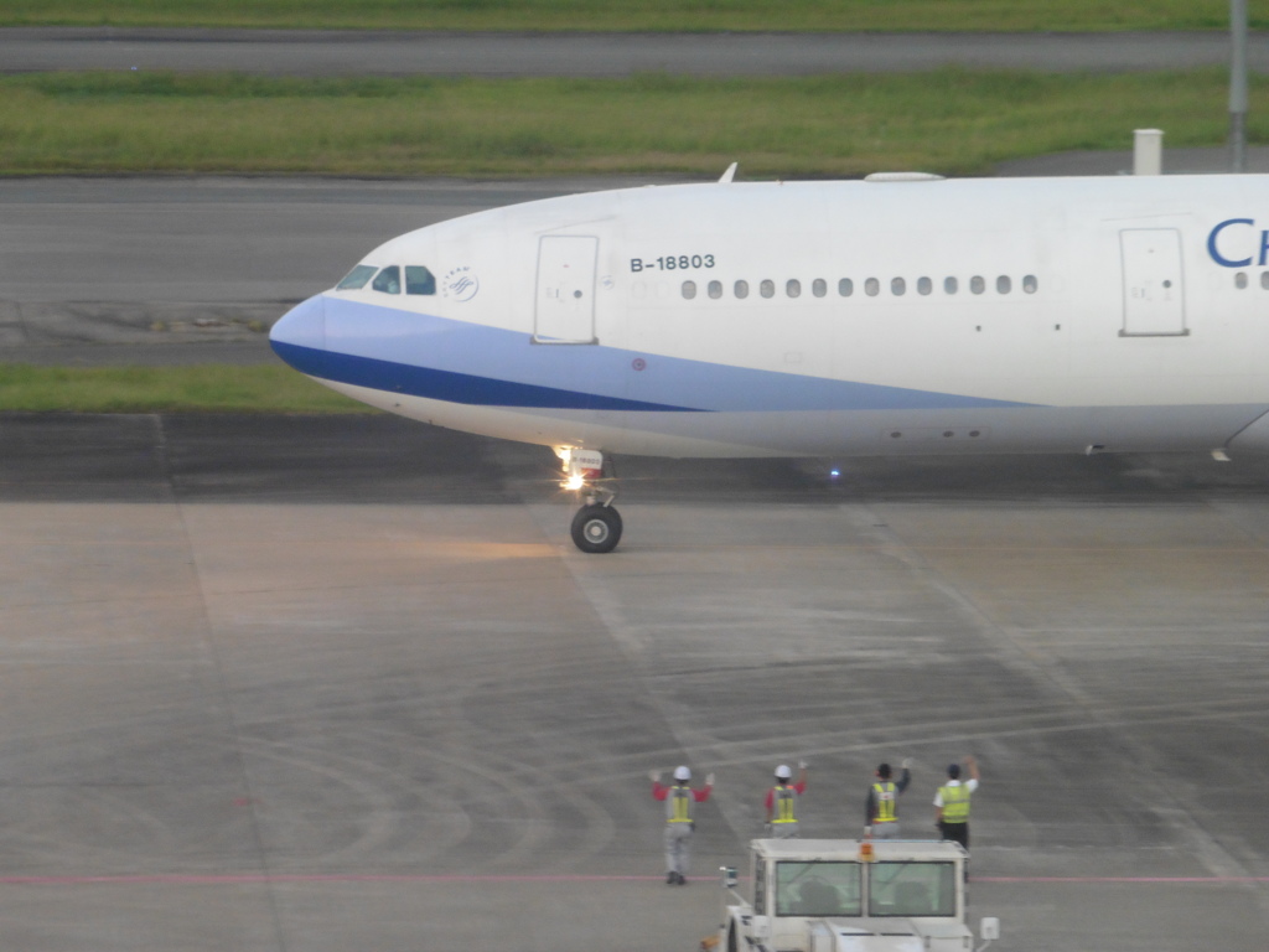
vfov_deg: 6.9
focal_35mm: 214
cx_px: 634
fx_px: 7845
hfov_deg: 9.2
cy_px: 476
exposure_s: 1/15
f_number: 5.6
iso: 400
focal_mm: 38.2
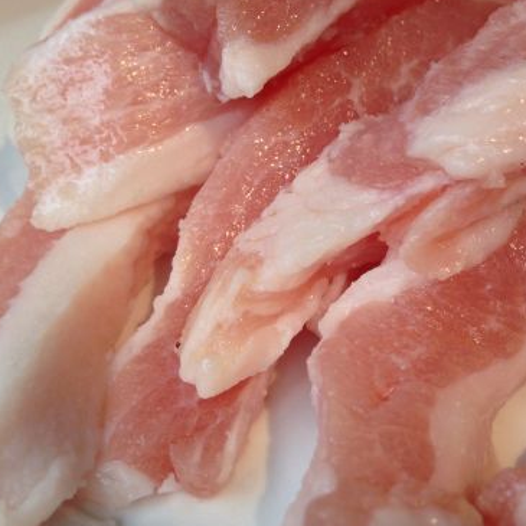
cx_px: 435
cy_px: 178
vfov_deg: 30.3
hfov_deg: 29.7
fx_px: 963
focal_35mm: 56
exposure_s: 1/176
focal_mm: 4.12
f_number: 2.4
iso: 50
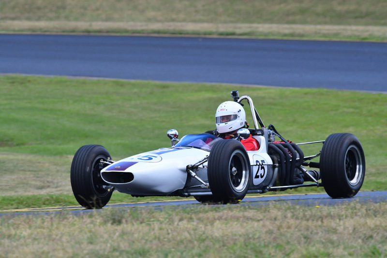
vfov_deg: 2.4
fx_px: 6291
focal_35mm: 585
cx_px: 194
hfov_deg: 3.5
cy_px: 129
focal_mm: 390
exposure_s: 1/640
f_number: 11
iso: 1000
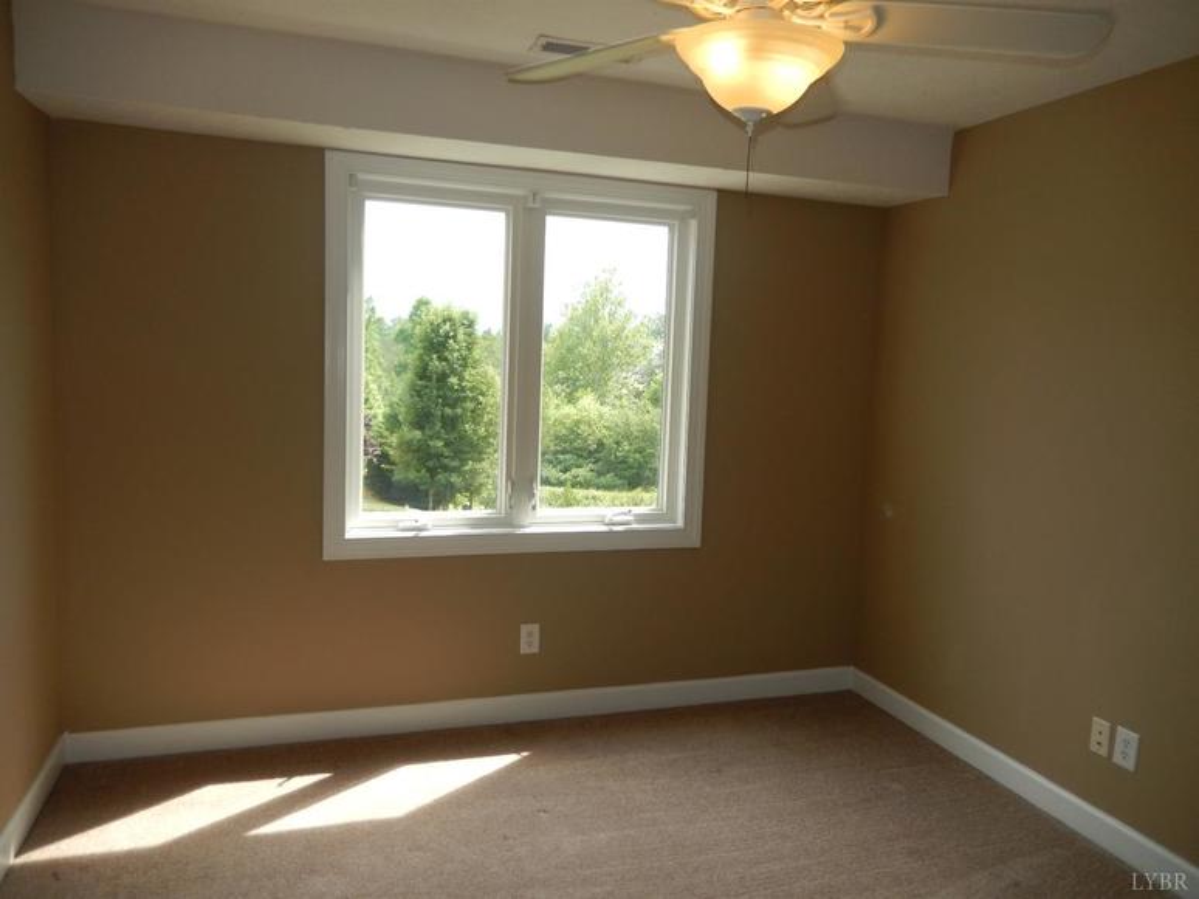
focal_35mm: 25
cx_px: 600
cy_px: 450
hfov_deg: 69.4
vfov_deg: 54.9
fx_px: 866
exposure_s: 1/200
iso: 125
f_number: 3.4
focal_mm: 4.5
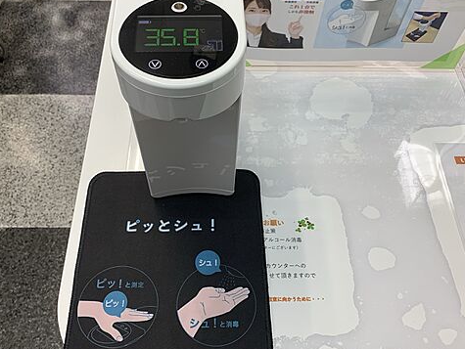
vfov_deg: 40.6
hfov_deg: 52.6
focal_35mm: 35
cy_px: 145
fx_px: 471
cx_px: 230
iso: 64
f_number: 1.8
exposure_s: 1/100
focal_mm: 4.25
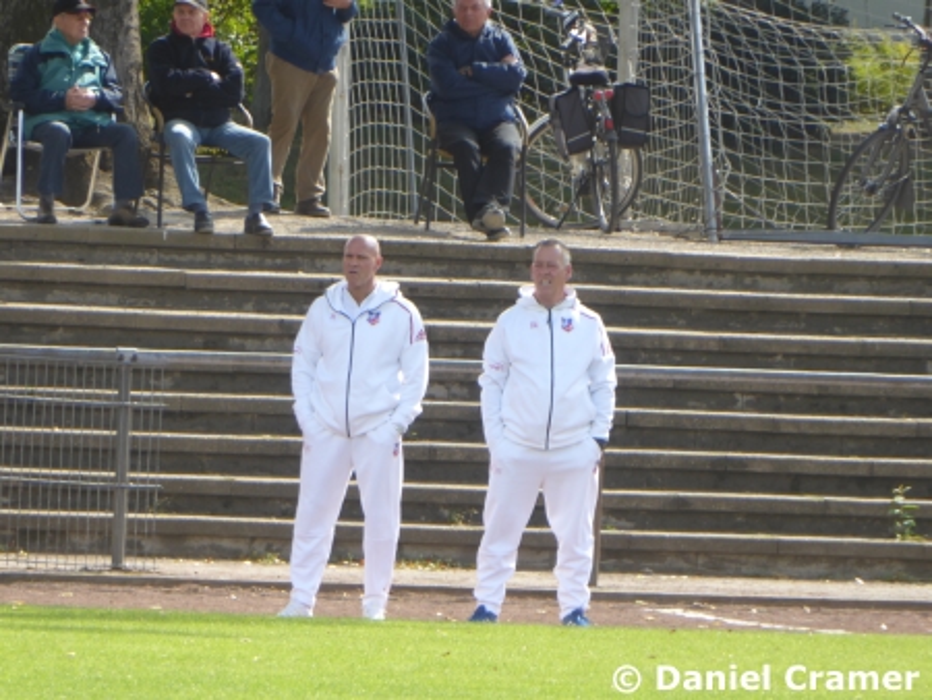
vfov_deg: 2.1
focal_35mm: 720
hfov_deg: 2.8
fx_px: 19396
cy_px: 350
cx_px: 466
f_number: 6.4
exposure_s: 1/125
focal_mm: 129
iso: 100
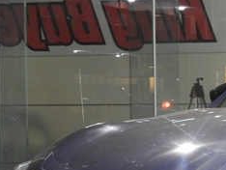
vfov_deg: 7.9
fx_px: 1229
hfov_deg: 10.1
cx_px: 353
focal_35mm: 188
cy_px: 119
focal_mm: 9.9
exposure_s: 1/15
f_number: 4
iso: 400
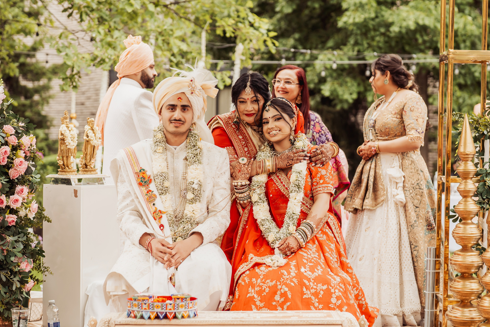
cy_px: 162
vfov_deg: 17.9
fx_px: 1034
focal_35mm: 76
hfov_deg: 26.7
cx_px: 247
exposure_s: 1/1250
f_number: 2
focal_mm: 50
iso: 100
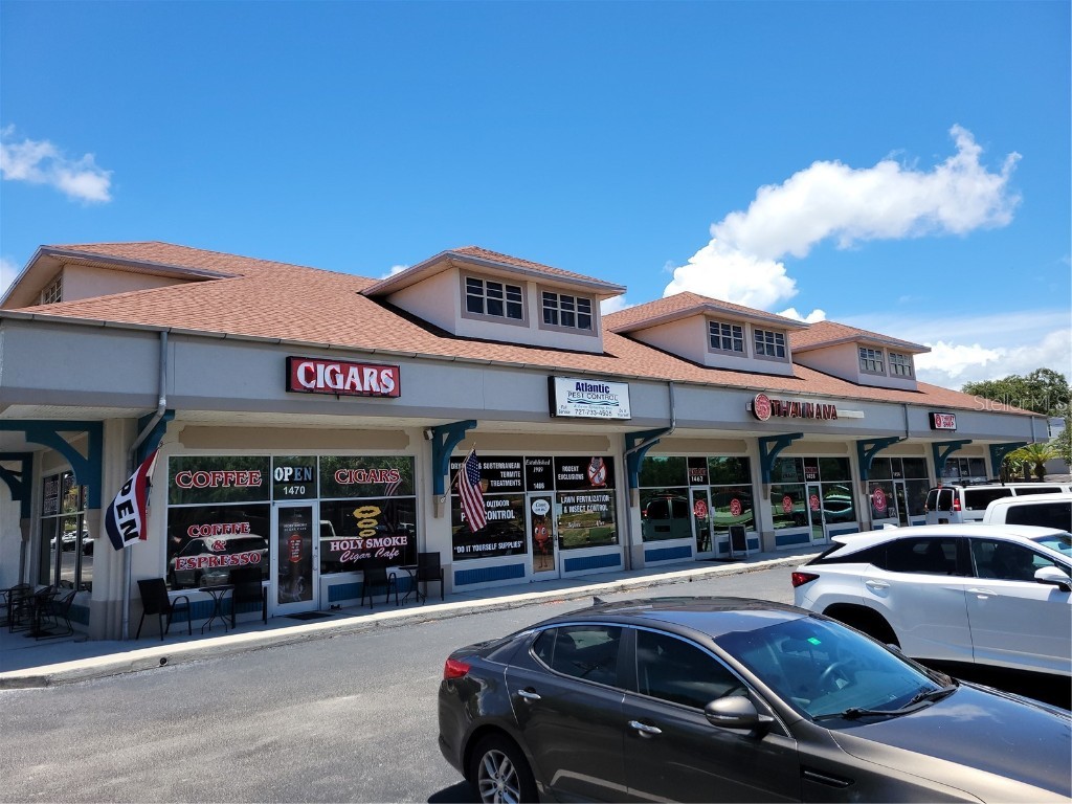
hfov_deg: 67.3
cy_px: 402
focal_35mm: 26
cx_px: 536
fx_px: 805
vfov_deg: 53.1
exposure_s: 1/2088
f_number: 1.8
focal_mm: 5.4
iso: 40
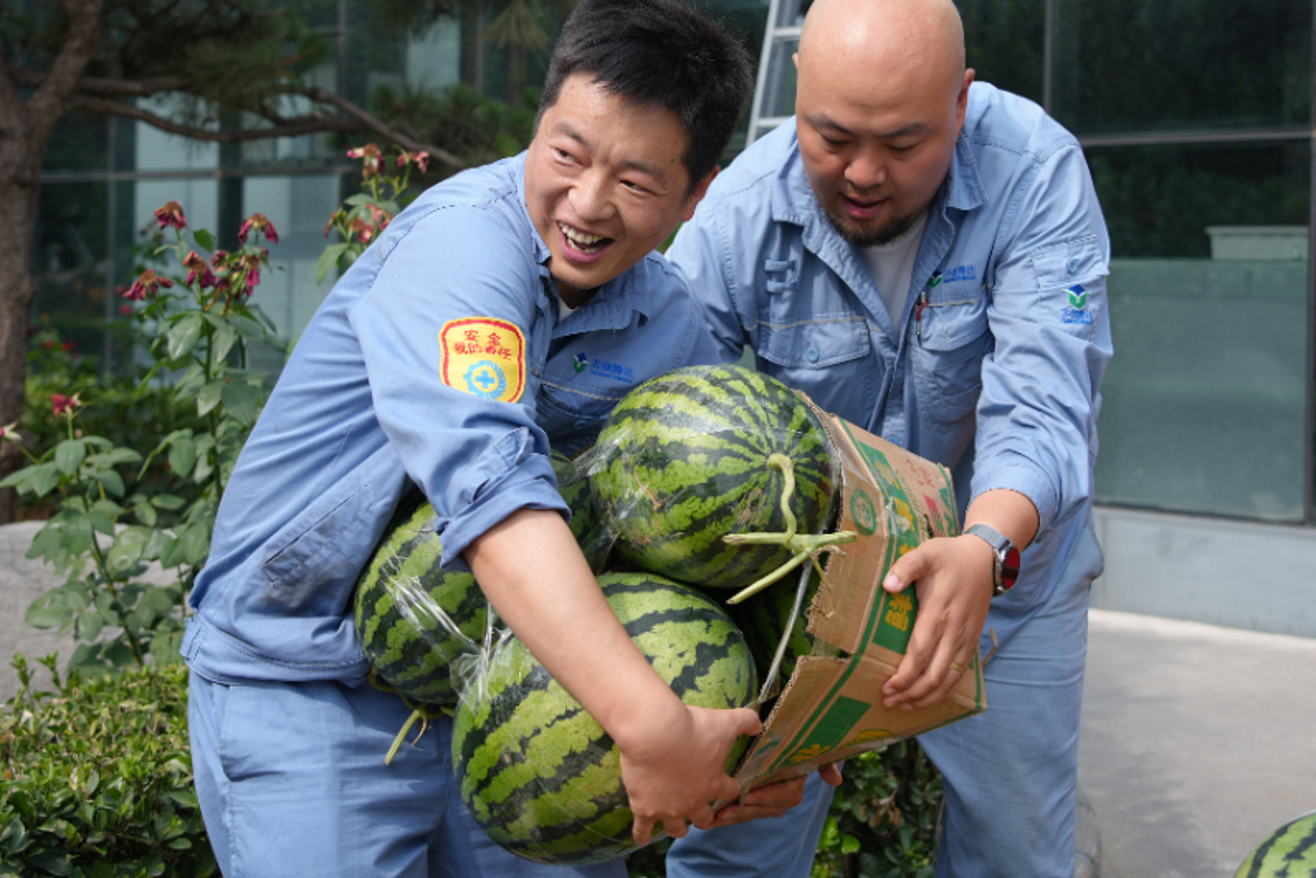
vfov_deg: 23.7
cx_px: 718
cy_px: 284
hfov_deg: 35.0
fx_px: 2084
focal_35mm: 57
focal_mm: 42
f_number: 4
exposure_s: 1/350
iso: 100
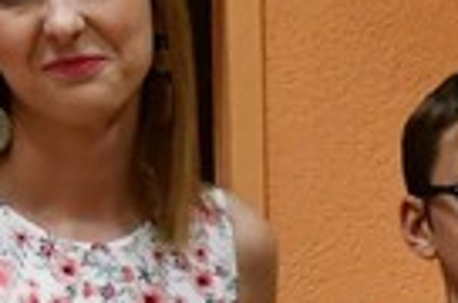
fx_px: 3833
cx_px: 1209
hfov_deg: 6.4
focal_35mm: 302
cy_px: 581
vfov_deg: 4.5
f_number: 4
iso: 2800
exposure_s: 1/125
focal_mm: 27
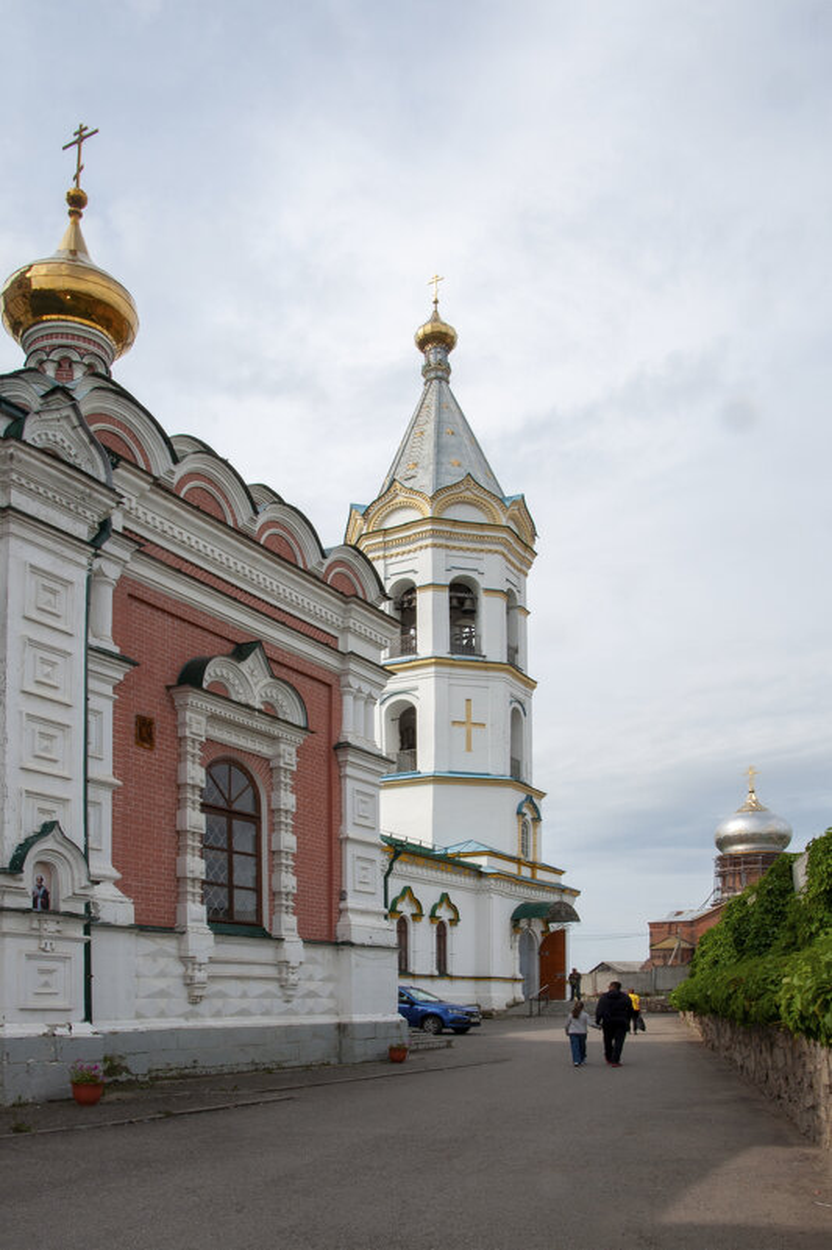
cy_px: 625
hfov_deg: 47.9
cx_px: 416
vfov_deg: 67.4
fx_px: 937
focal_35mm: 27
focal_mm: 18
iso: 640
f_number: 22
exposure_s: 1/200
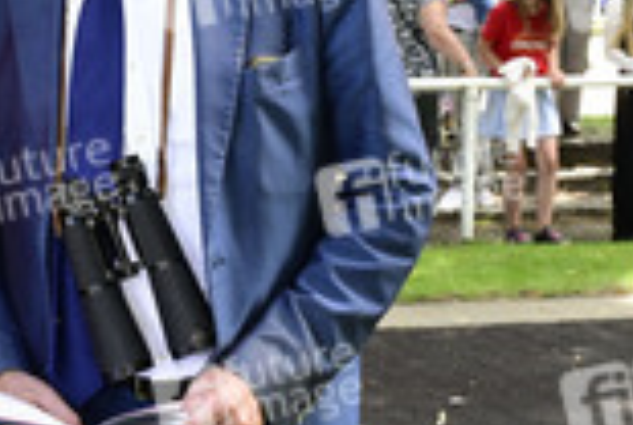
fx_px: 2044
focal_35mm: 116
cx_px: -96
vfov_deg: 11.8
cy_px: 86
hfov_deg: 16.9
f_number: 8
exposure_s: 1/200
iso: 2000
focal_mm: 40
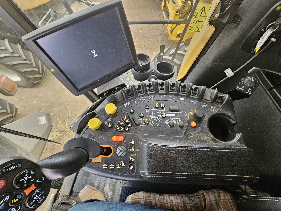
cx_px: 140
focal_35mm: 13
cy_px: 106
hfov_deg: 106.2
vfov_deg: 89.9
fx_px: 106
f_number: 2.2
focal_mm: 2.2
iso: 320
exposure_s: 1/37
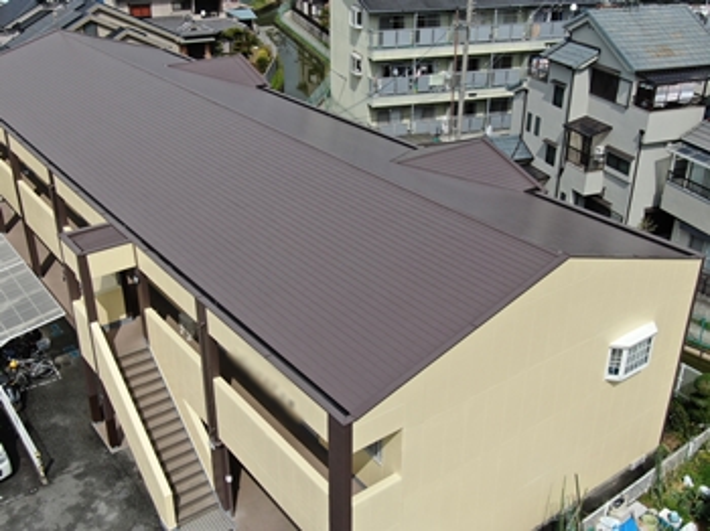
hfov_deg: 50.2
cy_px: 266
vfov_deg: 38.6
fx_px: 758
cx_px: 355
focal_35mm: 37
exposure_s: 1/1250
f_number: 3.4
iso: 100
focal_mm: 6.35
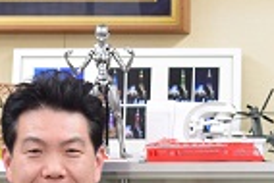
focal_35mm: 221
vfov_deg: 6.2
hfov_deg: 9.3
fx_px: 1685
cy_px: 171
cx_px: 176
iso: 250
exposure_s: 1/30
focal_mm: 35
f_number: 2.8
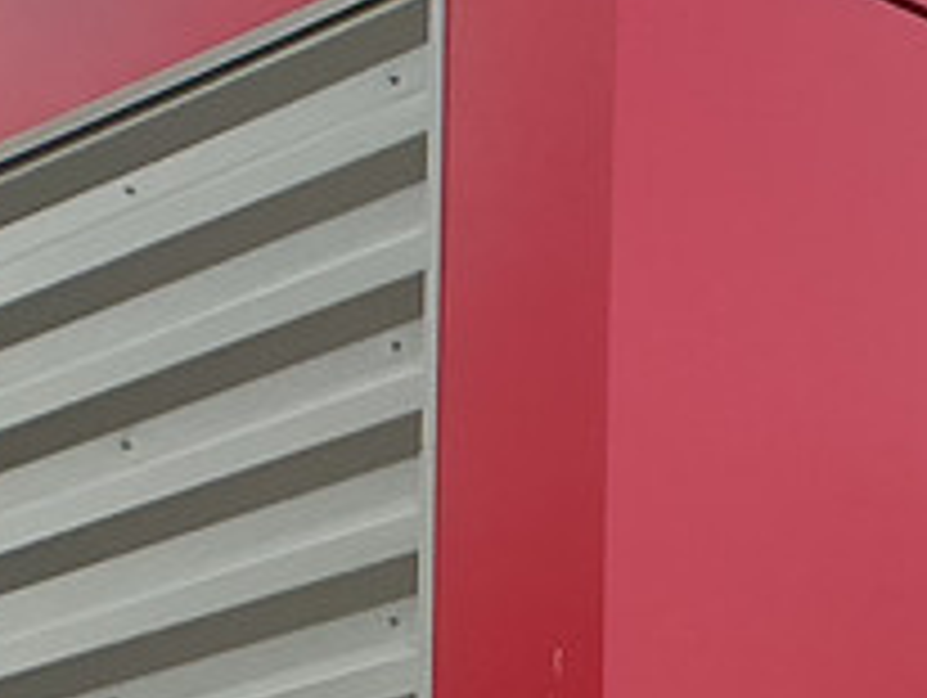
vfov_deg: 9.3
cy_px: 1639
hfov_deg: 11.3
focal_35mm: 144
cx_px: 2272
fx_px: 3861
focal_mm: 3
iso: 25
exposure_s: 1/1221
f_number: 1.8
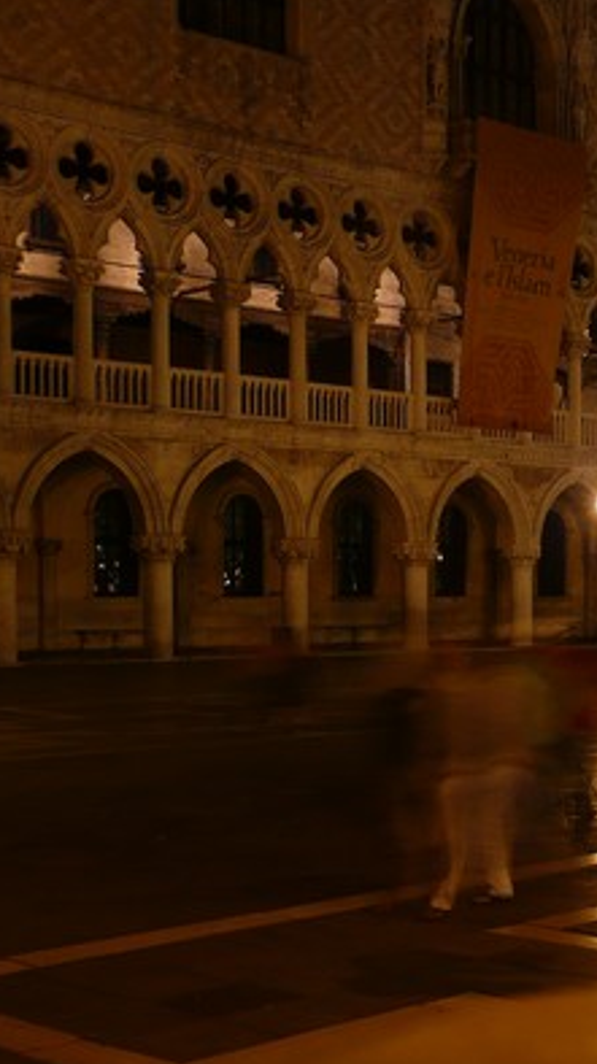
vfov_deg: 33.8
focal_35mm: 62
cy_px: 613
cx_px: 754
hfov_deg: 18.2
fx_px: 1749
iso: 100
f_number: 3.3
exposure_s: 1
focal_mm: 4.6
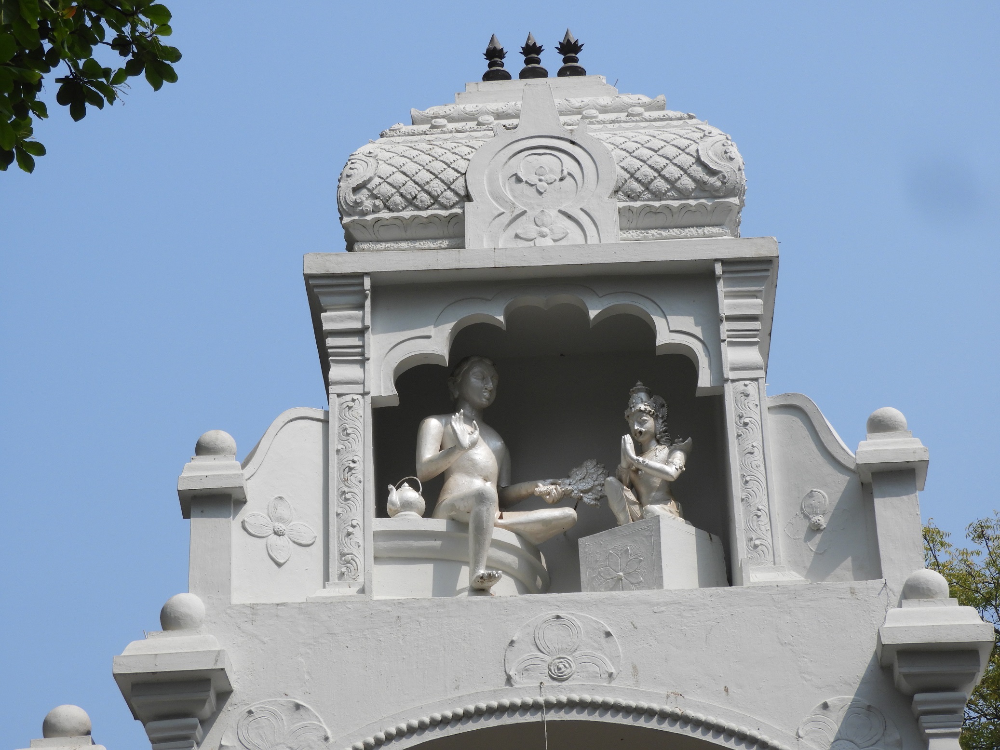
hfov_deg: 20.6
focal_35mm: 95
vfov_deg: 15.6
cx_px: 500
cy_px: 375
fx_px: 2745
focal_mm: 17
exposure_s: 1/1000
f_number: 4.8
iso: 100
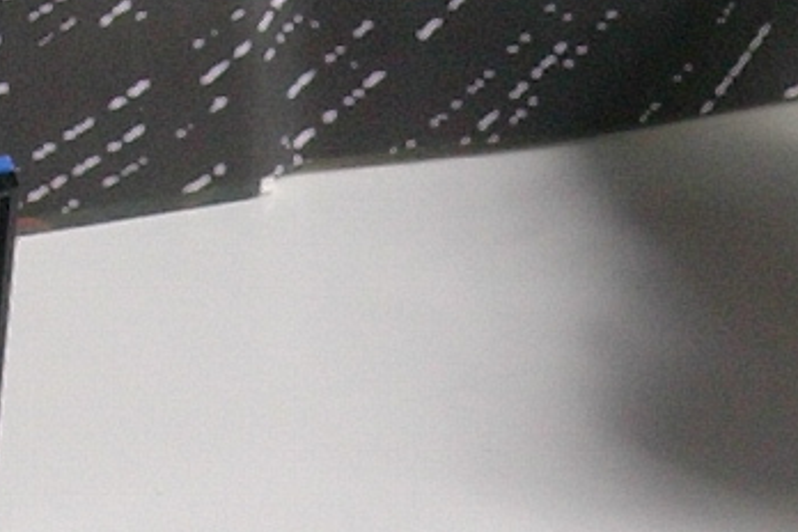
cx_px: 484
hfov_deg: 9.6
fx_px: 4765
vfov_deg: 6.4
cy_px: 516
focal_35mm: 215
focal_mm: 6.7
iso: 70
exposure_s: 1/57
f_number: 2.9
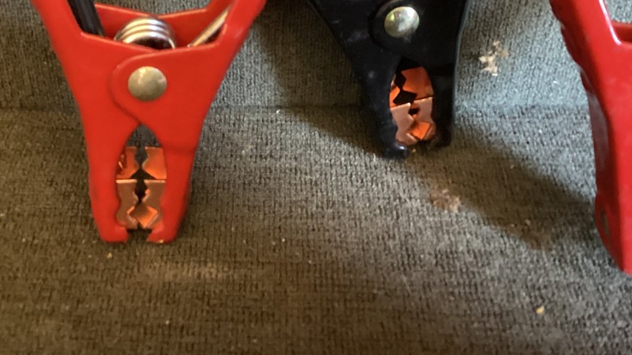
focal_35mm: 53
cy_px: 27
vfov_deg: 22.0
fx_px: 888
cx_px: 258
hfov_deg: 39.0
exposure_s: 1/25
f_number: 2.4
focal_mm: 3.3
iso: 640
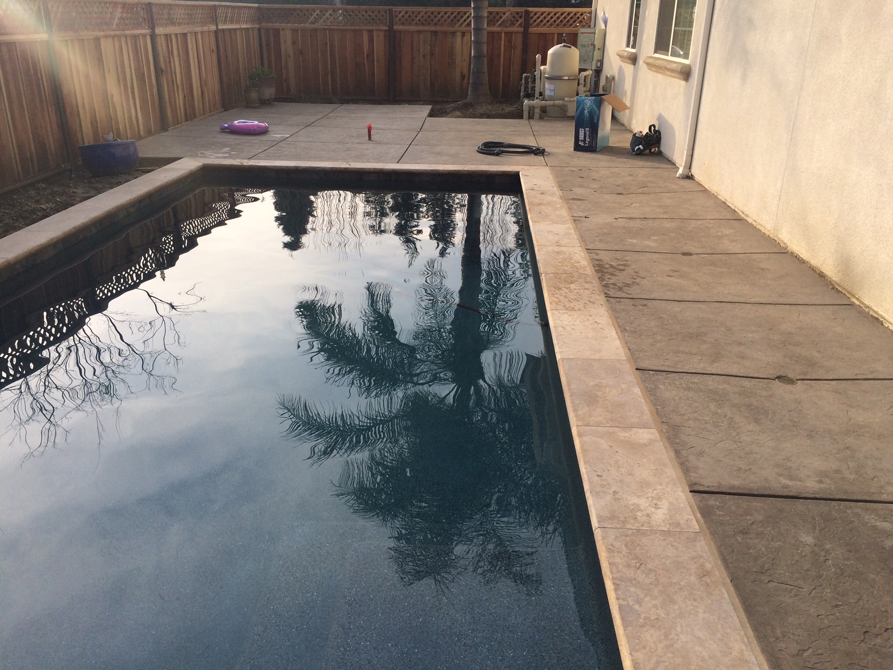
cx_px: 446
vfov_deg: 48.2
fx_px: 748
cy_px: 335
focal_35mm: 29
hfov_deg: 61.7
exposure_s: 1/631
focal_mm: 4.15
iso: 32
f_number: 2.2
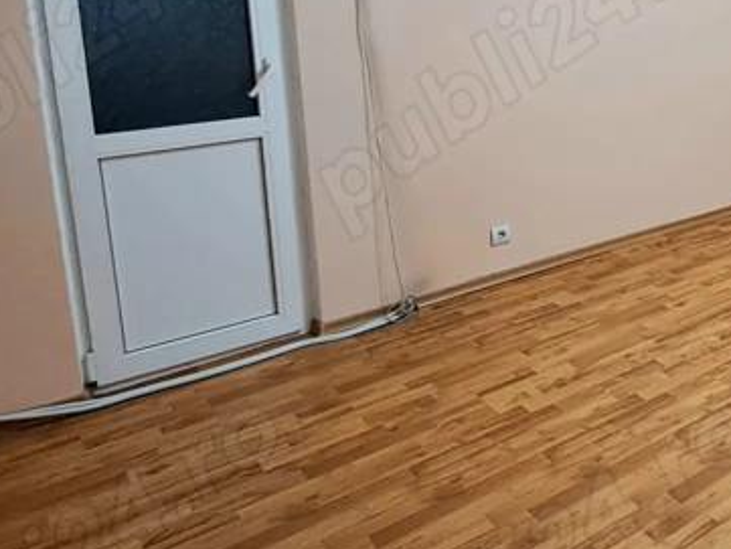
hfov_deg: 42.4
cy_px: 87
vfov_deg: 37.8
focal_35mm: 36
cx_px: 769
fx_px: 760
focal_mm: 1.42
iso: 160
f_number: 2.2
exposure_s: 1/50
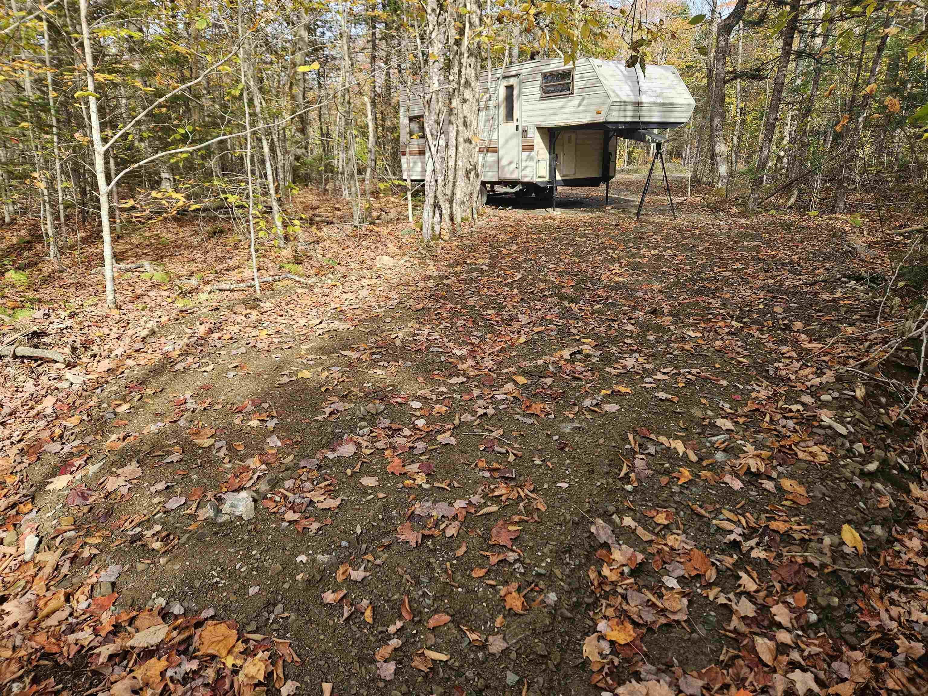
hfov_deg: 73.9
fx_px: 617
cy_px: 348
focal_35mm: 23
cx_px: 464
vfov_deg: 58.9
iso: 25
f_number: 1.8
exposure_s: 1/281
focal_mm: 5.4
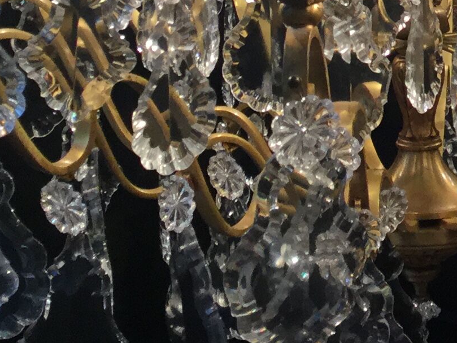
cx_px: 495
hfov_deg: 15.4
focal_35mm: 125
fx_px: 1650
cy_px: -193
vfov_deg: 11.3
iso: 32
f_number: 2.4
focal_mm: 3.3
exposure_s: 1/33
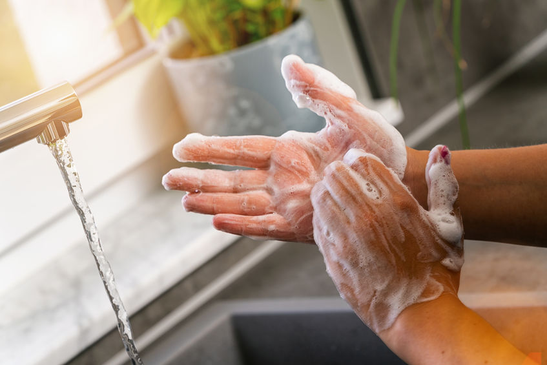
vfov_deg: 10.9
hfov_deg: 16.3
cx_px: 274
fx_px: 1915
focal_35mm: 126
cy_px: 182
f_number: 6.3
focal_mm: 126
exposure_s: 1/100
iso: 100
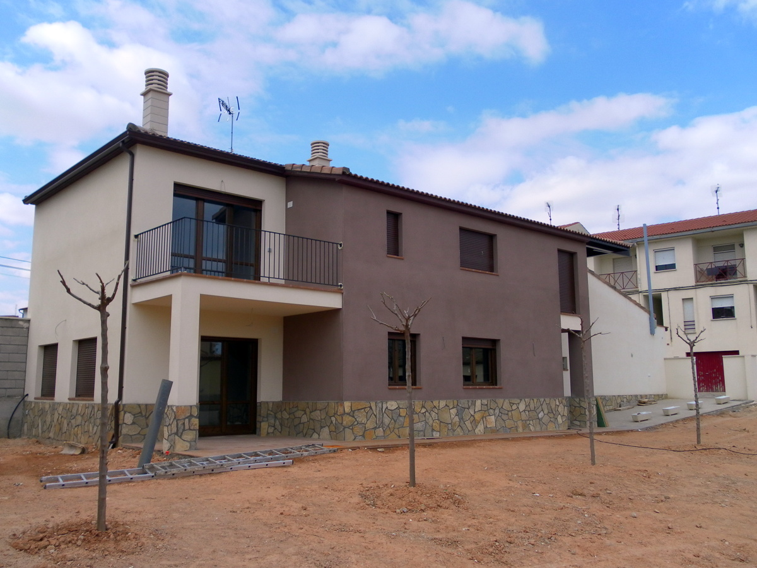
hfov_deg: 55.4
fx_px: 722
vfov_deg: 42.9
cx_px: 378
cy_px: 284
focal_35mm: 33
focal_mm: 5.8
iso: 80
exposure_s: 1/125
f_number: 8.8
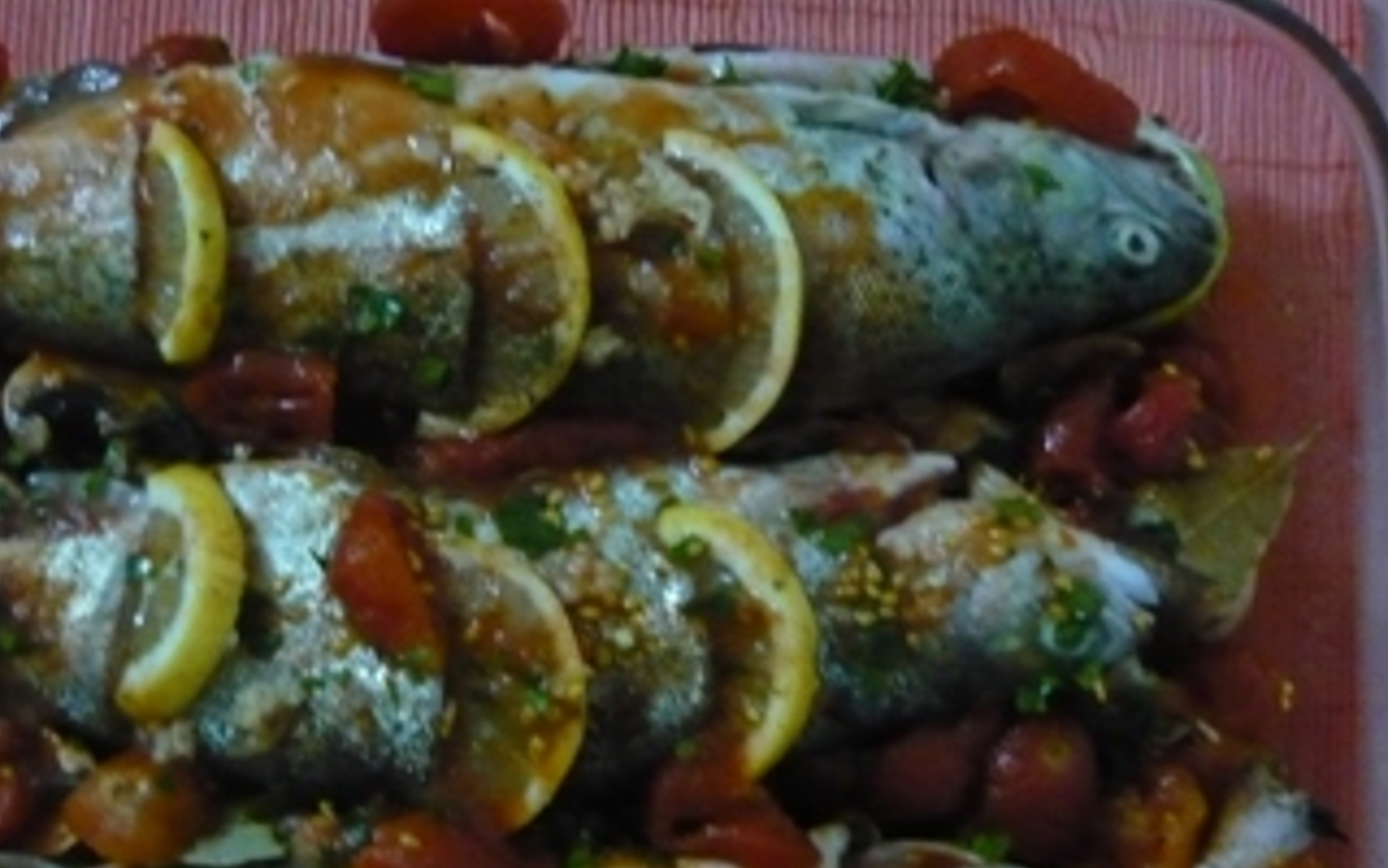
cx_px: 477
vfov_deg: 26.2
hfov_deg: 40.6
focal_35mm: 49
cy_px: 590
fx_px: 1854
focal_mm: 5.5
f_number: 2.8
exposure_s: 1/8
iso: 800
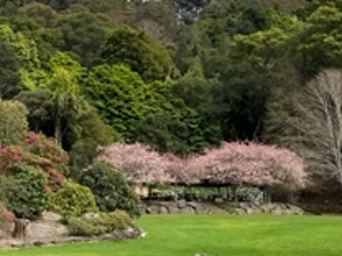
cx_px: -18
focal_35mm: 80
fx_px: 790
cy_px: 59
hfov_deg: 23.2
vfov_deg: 18.3
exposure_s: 1/4149
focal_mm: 5.1
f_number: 1.6
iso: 50
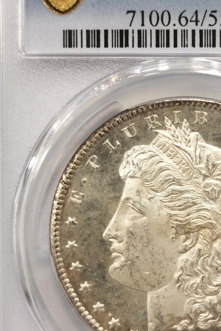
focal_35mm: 101
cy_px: 147
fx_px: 930
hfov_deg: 13.5
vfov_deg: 20.2
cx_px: 187
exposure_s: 1/100
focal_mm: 5.56
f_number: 16
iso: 100
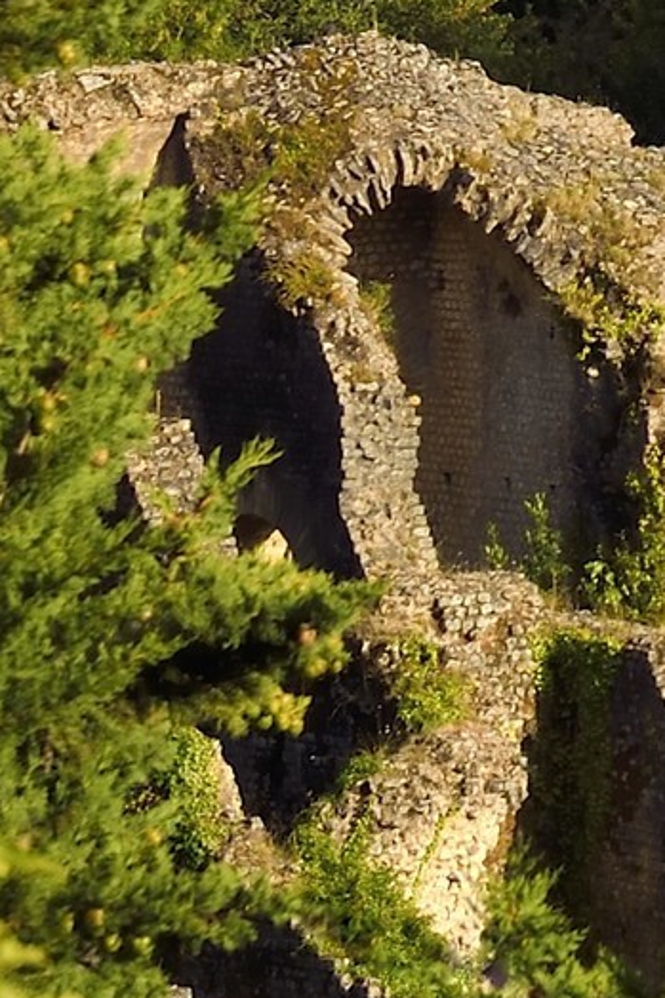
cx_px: 1185
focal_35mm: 266
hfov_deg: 5.1
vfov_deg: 7.5
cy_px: -963
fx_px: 7375
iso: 200
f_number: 10
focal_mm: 58
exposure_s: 1/640
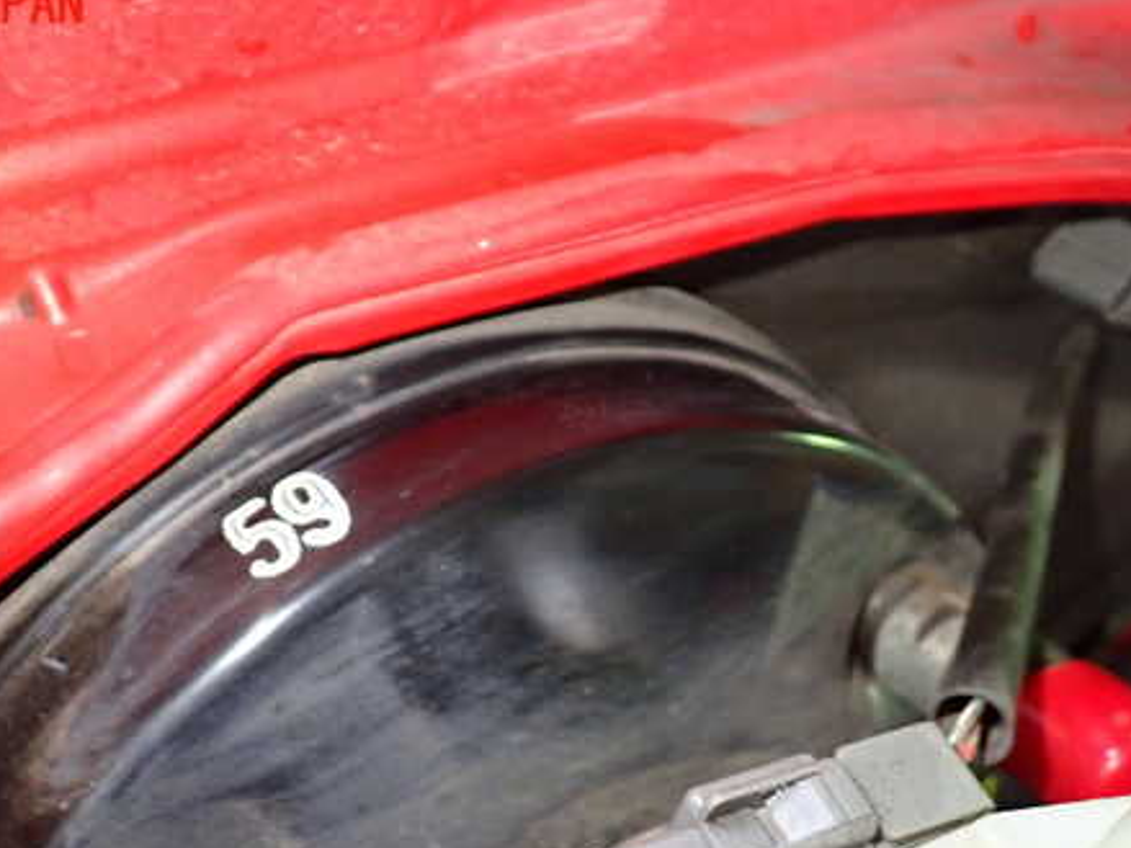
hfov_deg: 45.2
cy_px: 554
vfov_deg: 34.8
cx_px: 389
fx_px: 1339
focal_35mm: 41
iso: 640
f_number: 2.3
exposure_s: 1/30
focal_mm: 5.4
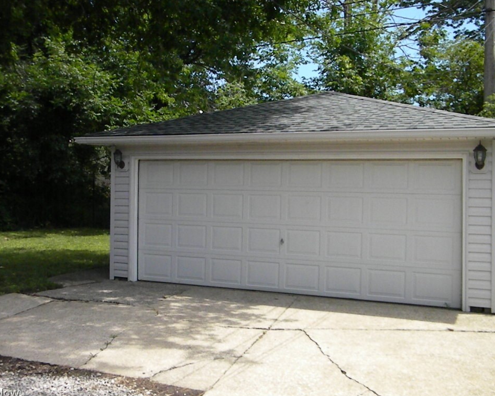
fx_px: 542
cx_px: 233
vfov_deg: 40.1
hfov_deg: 49.1
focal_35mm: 37
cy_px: 200
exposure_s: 1/1428
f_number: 7.4
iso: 720
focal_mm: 6.4
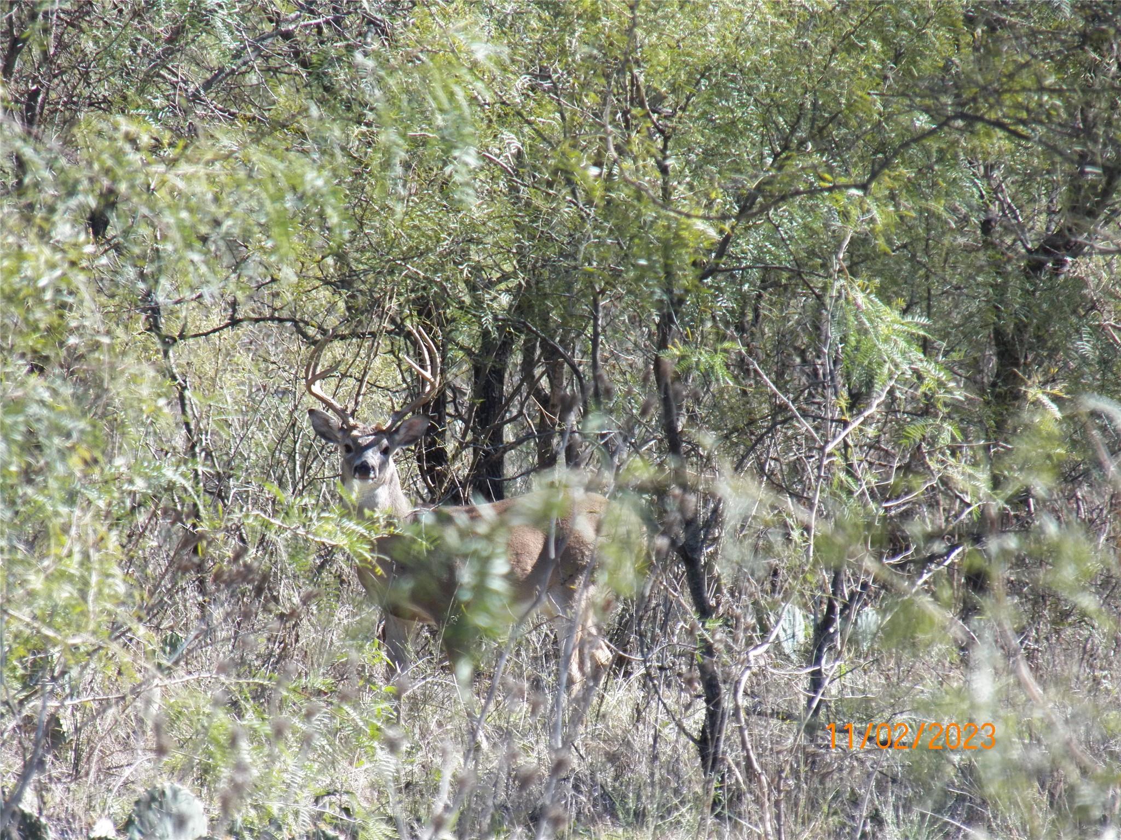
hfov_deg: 3.8
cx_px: 560
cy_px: 420
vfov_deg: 2.9
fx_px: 16872
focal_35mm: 521
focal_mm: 93.4
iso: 125
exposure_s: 1/320
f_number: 4.5
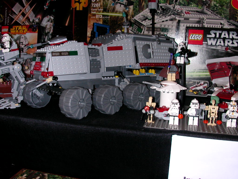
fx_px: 254
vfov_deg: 38.7
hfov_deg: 50.1
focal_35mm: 37
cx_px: 119
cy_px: 90
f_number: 4.5
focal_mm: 5.6
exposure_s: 1/59.9
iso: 100
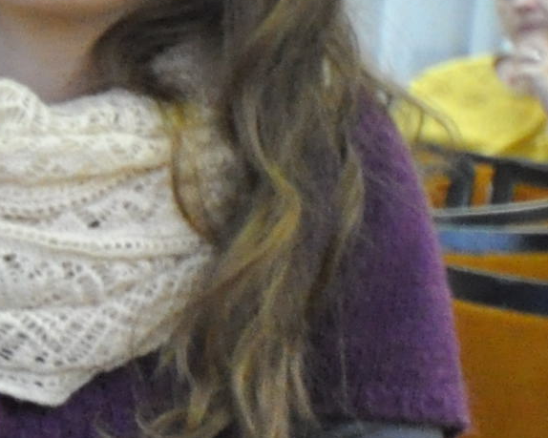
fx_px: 4086
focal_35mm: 252
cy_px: 688
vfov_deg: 6.1
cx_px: -912
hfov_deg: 7.1
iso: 1600
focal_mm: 24
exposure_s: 1/4
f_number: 4.5
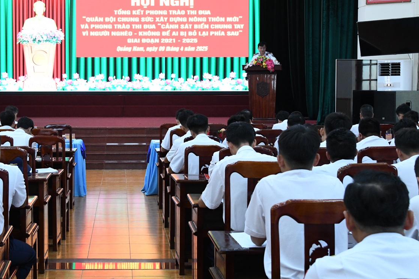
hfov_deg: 33.0
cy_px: 102
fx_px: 698
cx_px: 126
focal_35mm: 60
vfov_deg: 22.6
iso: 3200
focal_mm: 35
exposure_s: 1/80
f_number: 6.3
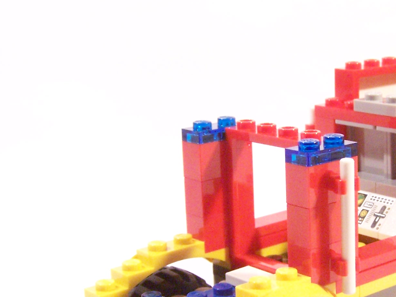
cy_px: 195
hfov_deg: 23.9
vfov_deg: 18.4
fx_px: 915
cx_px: 331
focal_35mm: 80
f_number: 3.6
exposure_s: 1/30
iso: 400
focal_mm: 6.3
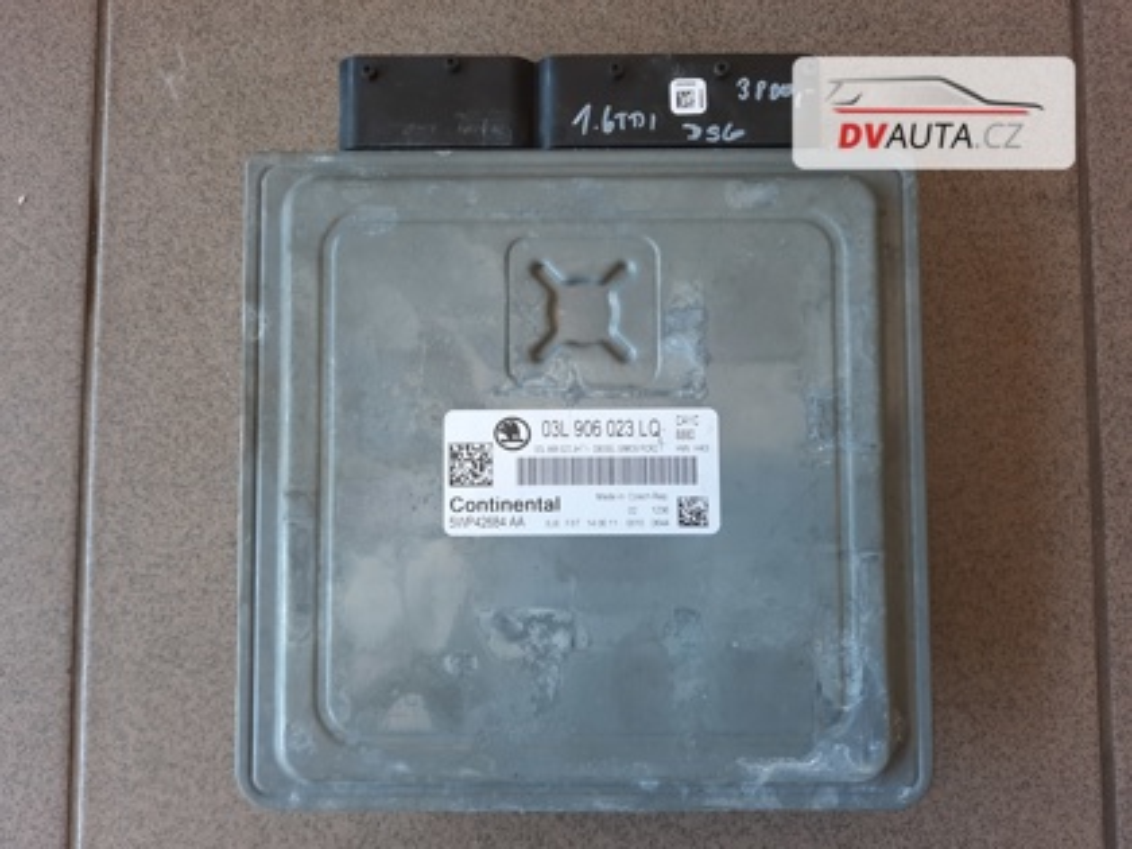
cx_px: 566
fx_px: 818
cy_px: 424
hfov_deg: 69.4
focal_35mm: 25
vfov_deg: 54.9
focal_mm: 4.6
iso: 80
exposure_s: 1/50
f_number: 2
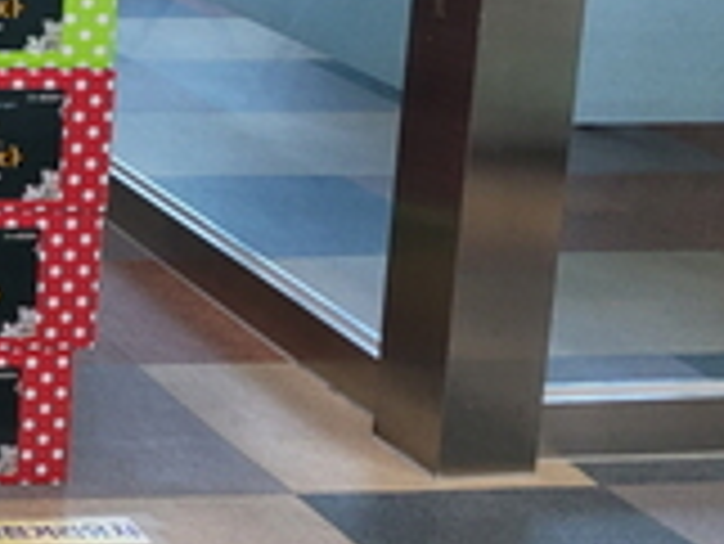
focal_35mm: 97
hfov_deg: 16.5
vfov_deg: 14.6
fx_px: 2030
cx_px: -621
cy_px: -153
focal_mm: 5.4
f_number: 1.8
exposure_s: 1/119
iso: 160
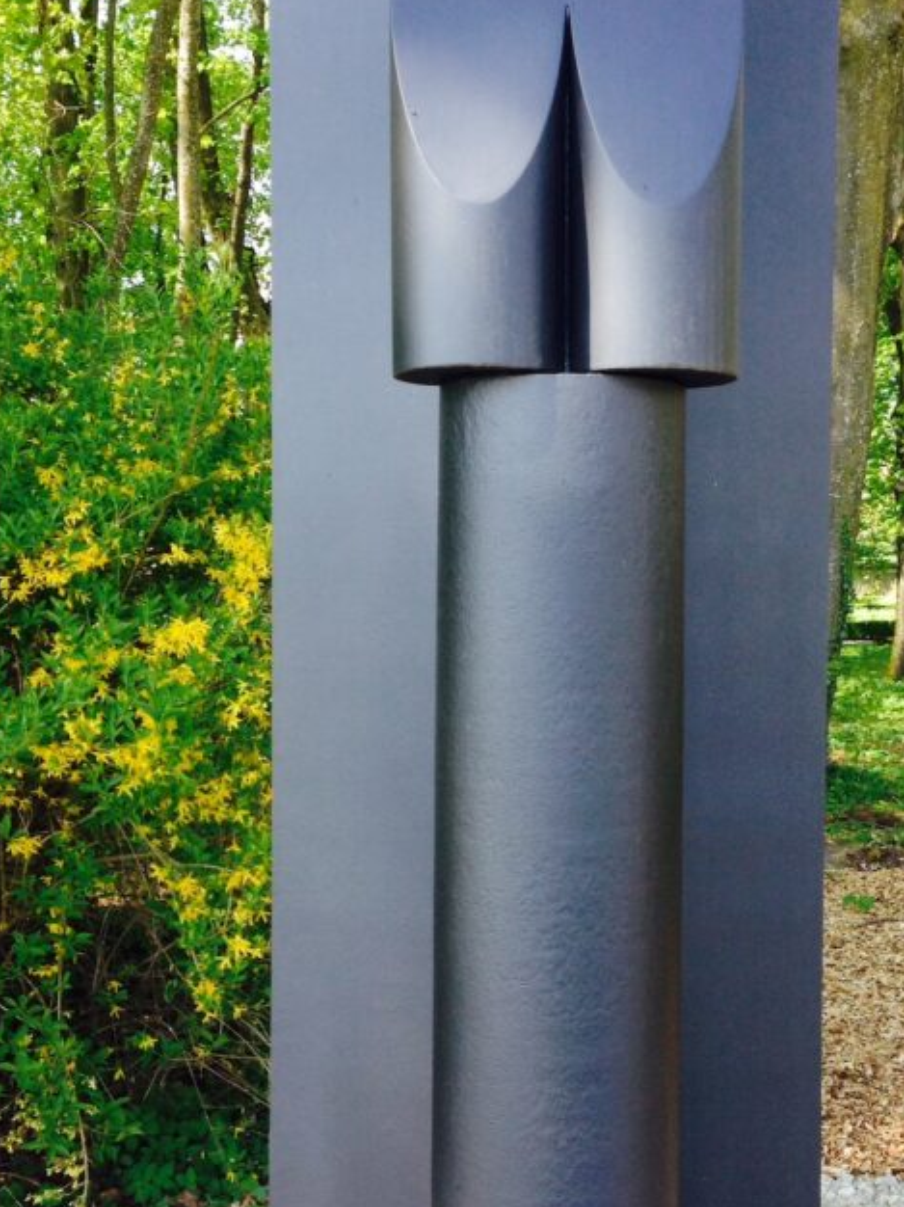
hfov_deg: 27.0
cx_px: 505
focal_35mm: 54
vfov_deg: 35.5
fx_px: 1882
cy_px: 686
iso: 50
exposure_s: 1/186
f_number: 2.4
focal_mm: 4.12
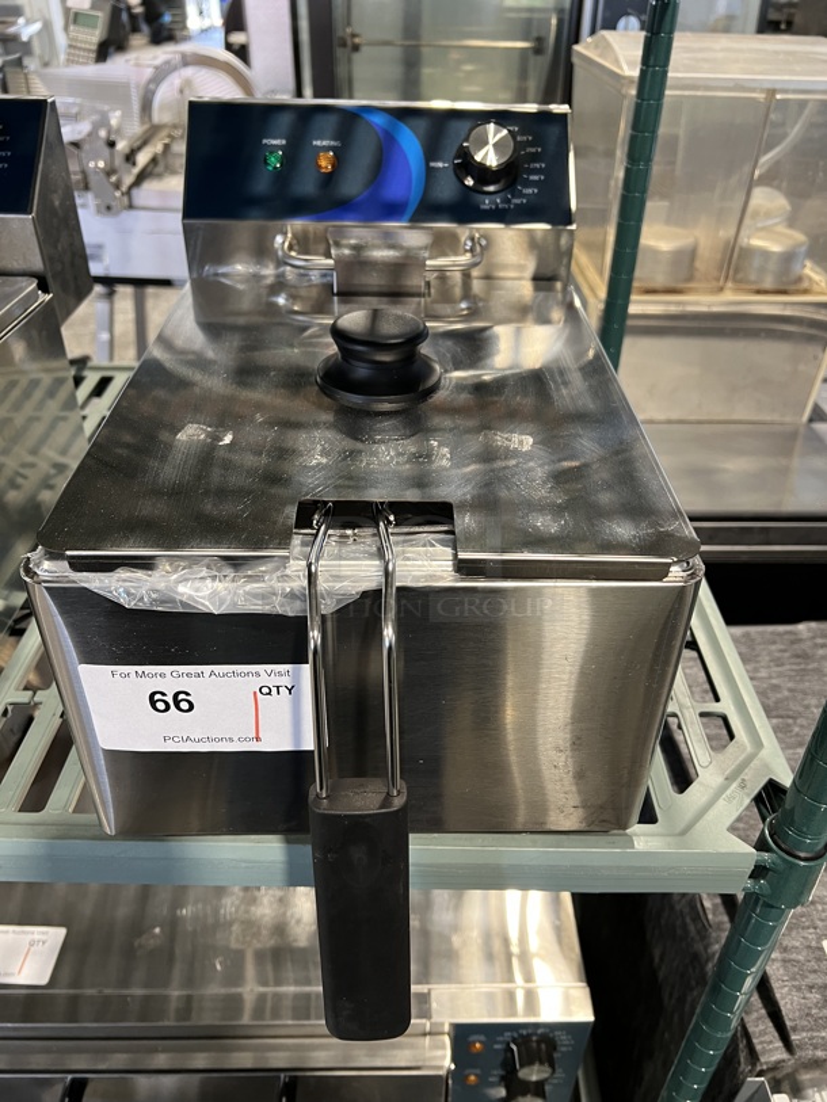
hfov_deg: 53.1
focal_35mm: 26
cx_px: 414
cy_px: 551
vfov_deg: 67.3
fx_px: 828
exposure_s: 1/60
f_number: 1.5
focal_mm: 5.7
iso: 160
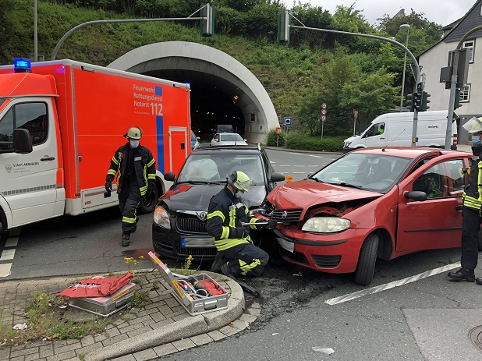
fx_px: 404
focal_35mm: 29
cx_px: 240
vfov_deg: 48.2
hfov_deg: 61.7
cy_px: 182
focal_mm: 3.99
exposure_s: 1/414
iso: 20
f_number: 1.8
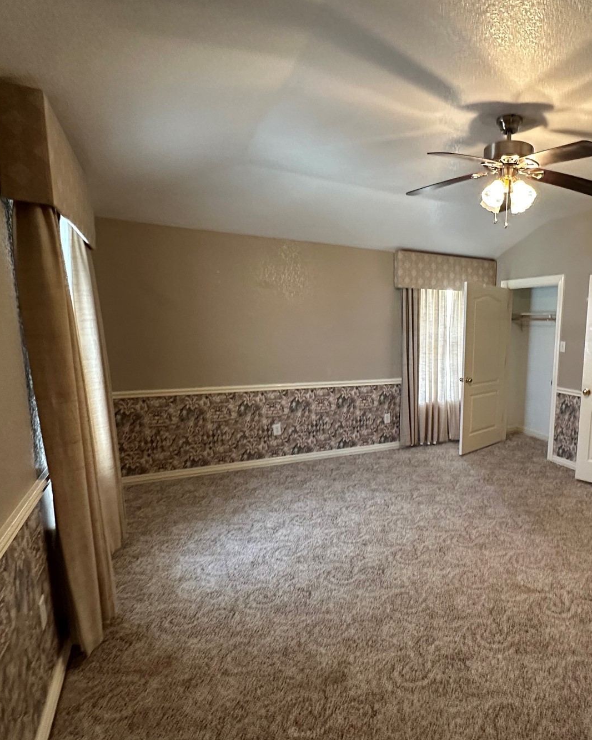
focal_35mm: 21
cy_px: 398
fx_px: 460
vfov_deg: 77.5
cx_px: 446
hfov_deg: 61.7
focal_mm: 2.22
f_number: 2.2
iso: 640
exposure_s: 1/60
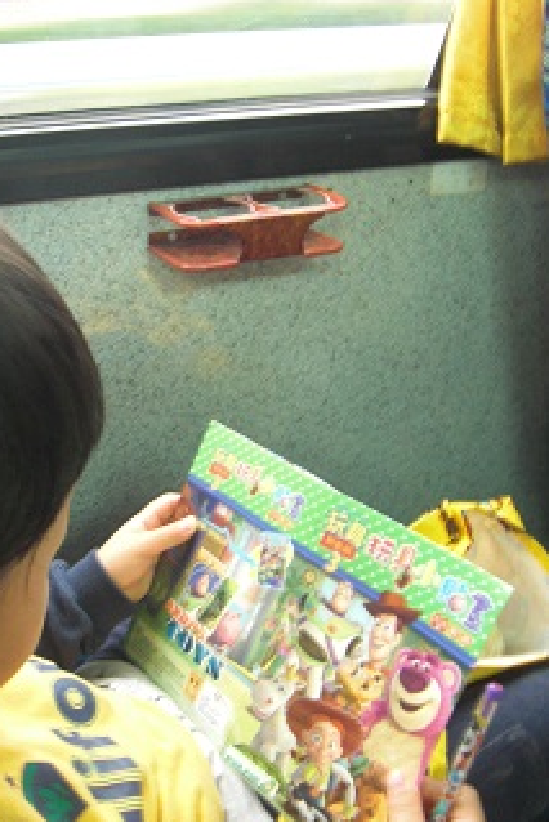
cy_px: 419
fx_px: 914
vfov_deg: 48.4
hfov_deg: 32.6
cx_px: 119
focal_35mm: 40
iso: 200
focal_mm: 4.9
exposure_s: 1/6
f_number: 2.6
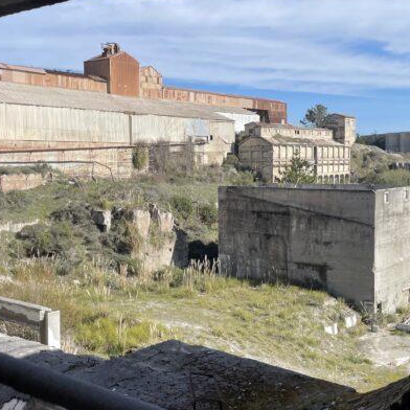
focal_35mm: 45
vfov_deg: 37.6
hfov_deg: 37.6
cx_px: 209
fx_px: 603
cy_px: 209
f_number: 1.6
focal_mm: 4.2
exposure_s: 1/3731
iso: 32
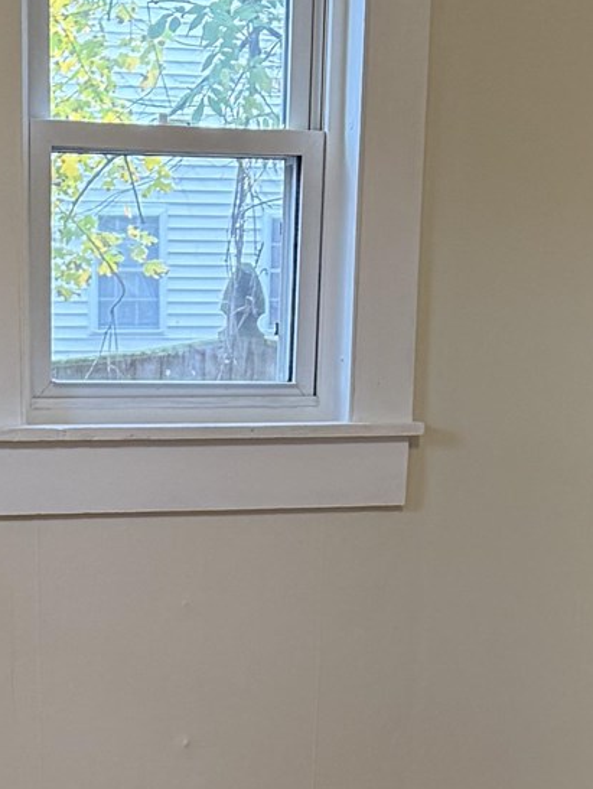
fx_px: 2304
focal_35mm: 101
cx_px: 124
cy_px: 1334
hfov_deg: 14.6
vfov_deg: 16.8
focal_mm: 6.76
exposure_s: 1/120
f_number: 1.78
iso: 250
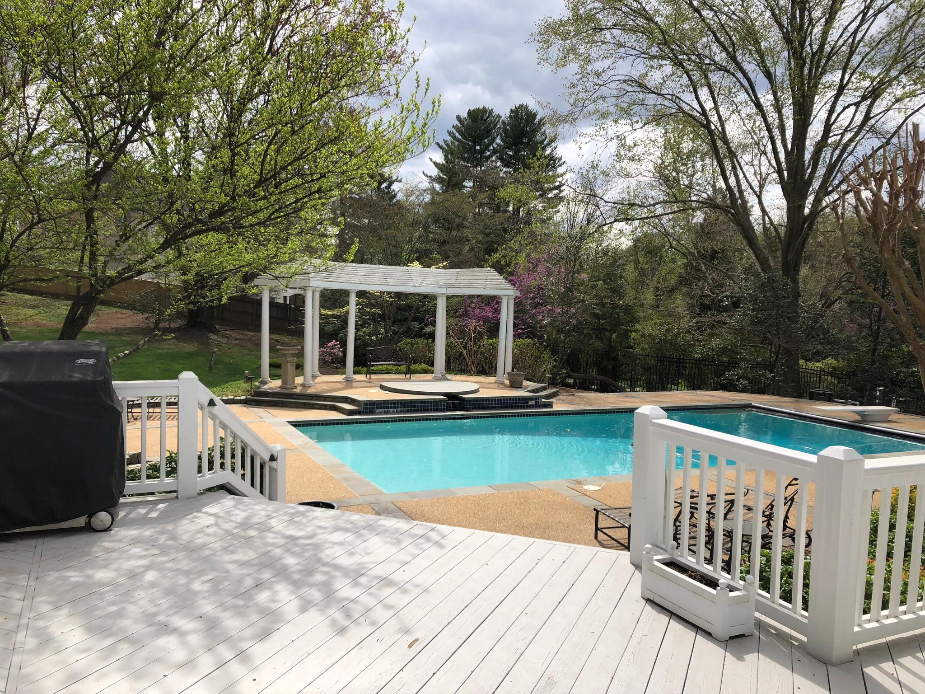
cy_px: 347
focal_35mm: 28
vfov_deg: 49.7
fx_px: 748
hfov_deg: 63.4
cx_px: 462
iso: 20
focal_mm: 3.99
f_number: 1.8
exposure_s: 1/1297
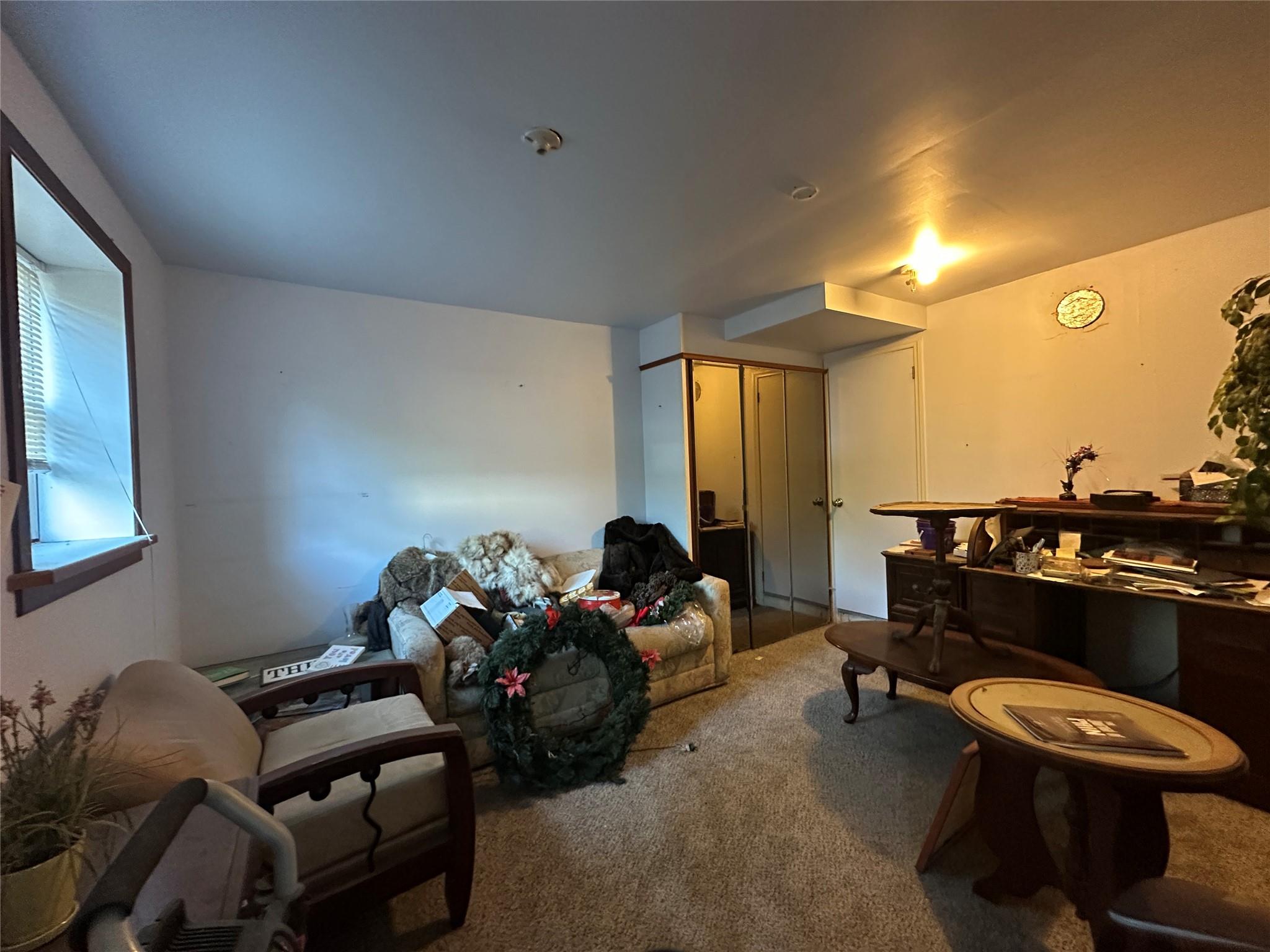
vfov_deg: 85.7
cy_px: 476
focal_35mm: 14
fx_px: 514
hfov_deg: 102.1
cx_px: 635
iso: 640
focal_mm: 2.22
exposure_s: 1/60
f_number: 2.2
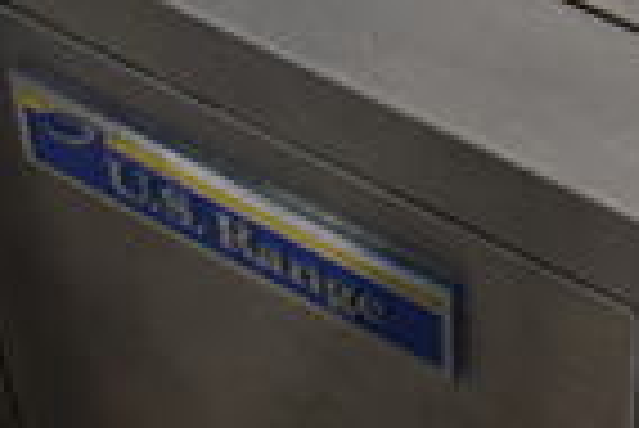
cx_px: 562
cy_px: -383
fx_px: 2061
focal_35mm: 116
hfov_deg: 17.4
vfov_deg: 10.9
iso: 640
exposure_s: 1/30
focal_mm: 18
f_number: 3.5
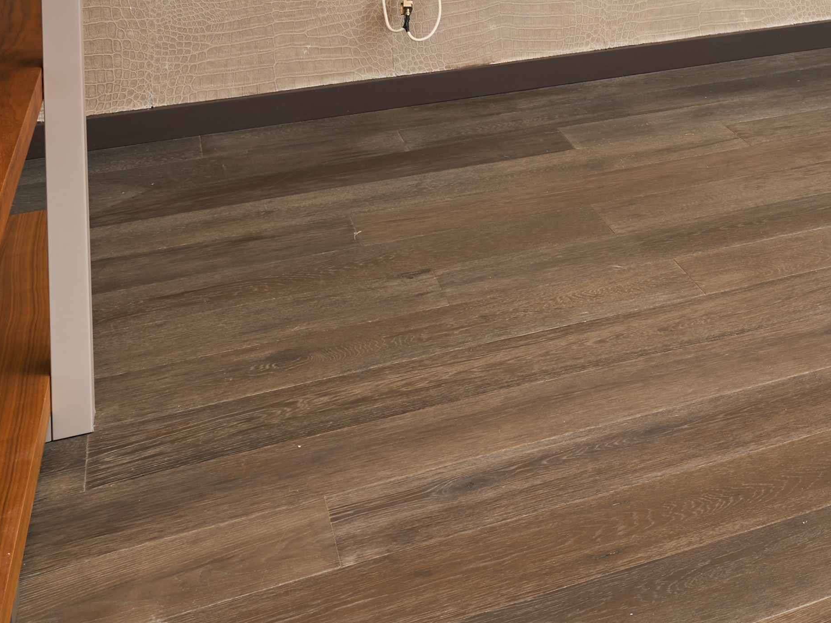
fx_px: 1464
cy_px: -331
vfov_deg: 20.3
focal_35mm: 61
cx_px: 1068
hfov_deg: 26.9
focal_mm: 17
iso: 250
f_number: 8
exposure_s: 1/30
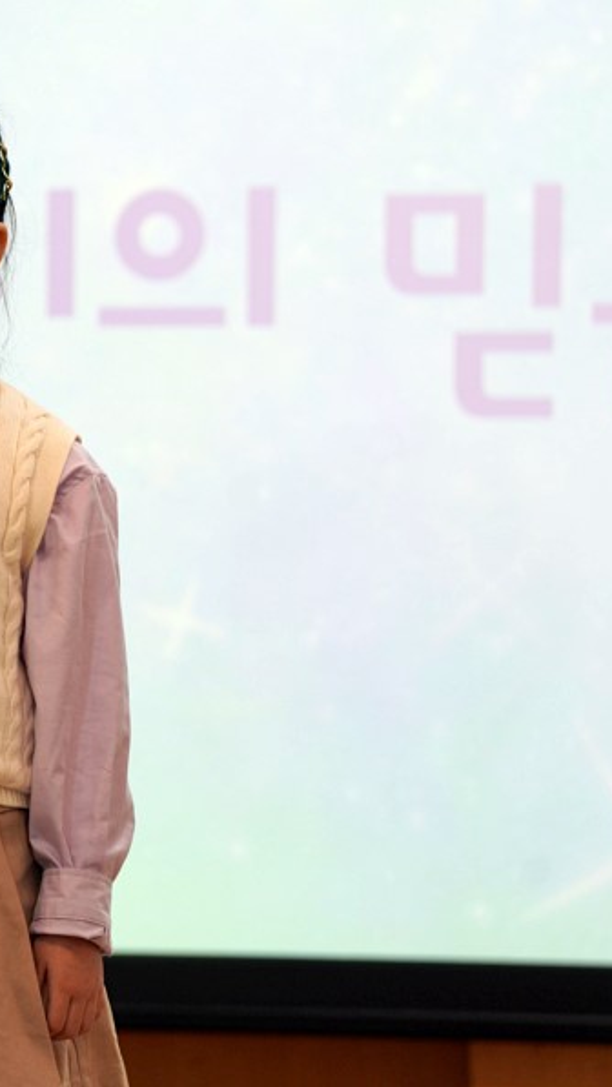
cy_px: 543
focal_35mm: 316
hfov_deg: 3.8
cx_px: -97
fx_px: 9113
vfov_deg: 6.8
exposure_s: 1/250
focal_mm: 200
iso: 640
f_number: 4
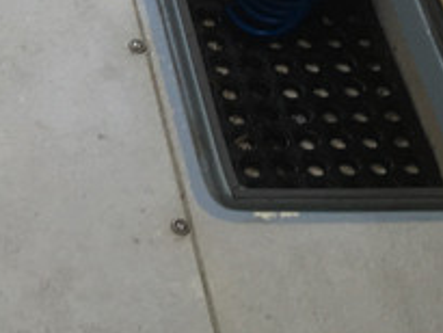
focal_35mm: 151
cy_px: -214
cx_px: -282
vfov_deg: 9.5
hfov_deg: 12.3
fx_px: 1934
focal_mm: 4.15
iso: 25
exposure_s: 1/60
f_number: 2.2
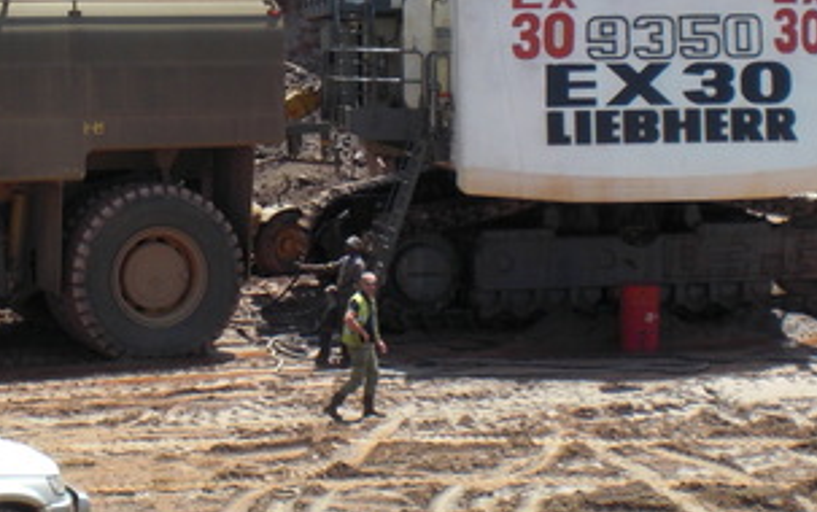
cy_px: 162
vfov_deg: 15.4
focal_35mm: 85
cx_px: 235
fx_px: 1894
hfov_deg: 24.1
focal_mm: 6.3
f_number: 5.6
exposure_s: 1/250
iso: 64
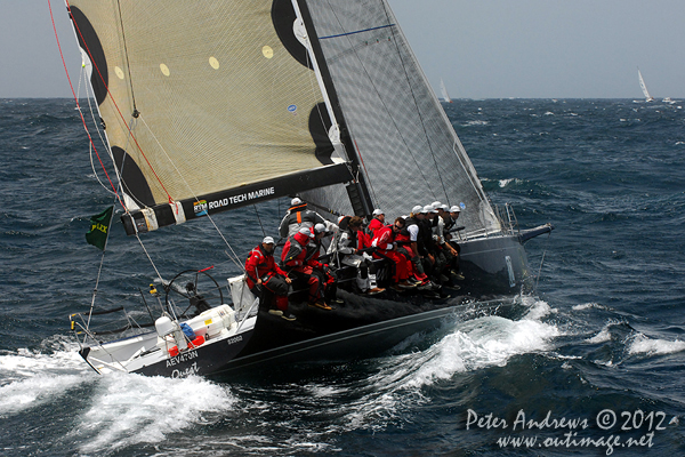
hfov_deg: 11.8
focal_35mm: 174
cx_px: 342
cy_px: 228
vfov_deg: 7.9
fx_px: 3311
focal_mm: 116
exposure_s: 1/1000
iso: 400
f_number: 8
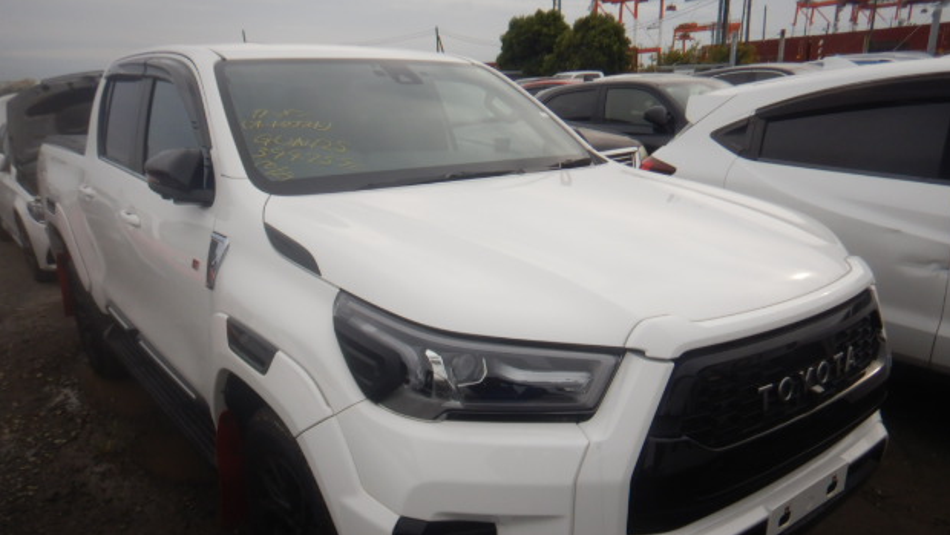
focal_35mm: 27
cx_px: 478
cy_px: 342
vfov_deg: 42.5
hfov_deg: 69.9
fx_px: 680
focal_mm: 4.3
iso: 125
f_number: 2.8
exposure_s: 1/400
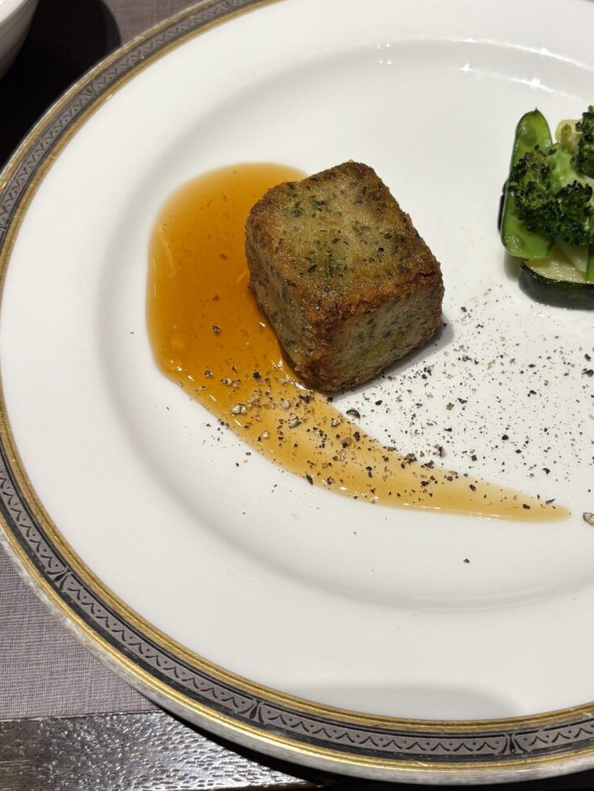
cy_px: 381
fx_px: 961
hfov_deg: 34.1
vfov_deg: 44.8
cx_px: 393
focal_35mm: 42
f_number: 1.6
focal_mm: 5.96
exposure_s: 1/122
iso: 50
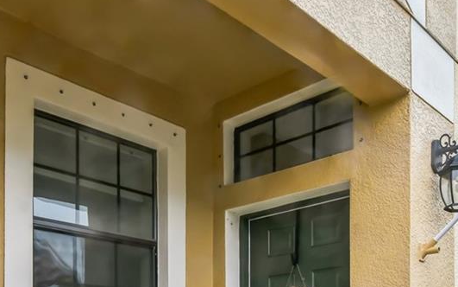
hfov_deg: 46.2
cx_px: 210
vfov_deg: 25.7
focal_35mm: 43
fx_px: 537
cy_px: 373
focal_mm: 14
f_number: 9
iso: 200
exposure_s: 1/100
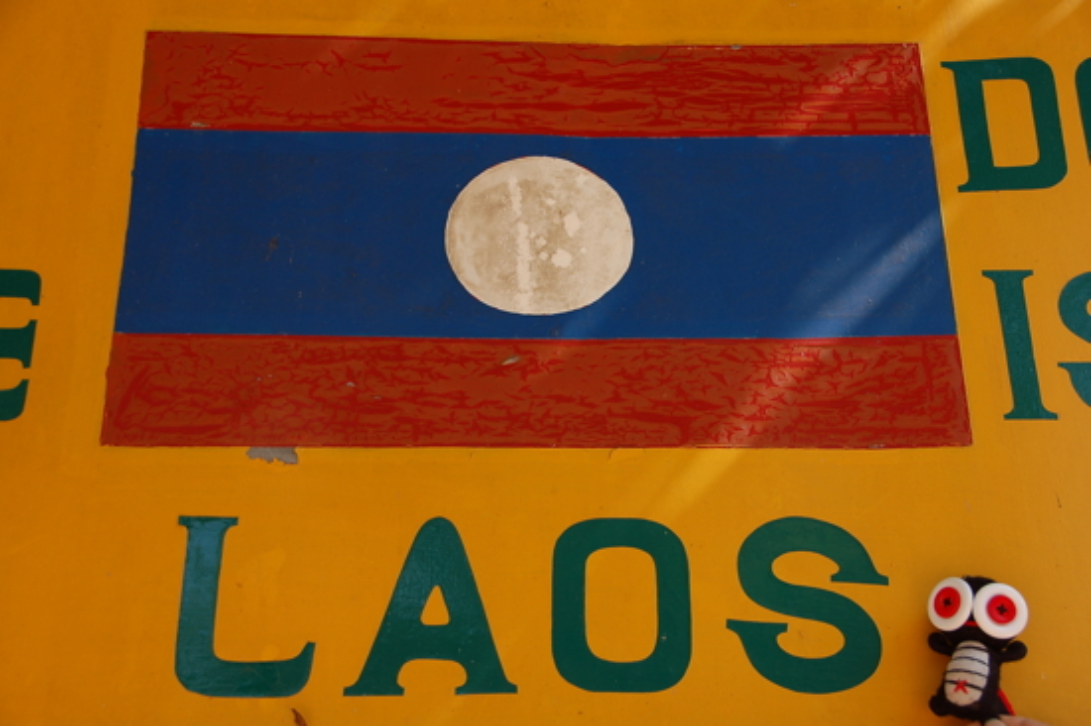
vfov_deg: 25.7
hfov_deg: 37.9
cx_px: 546
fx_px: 1590
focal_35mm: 52
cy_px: 363
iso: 200
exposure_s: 1/125
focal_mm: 35
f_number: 5.6
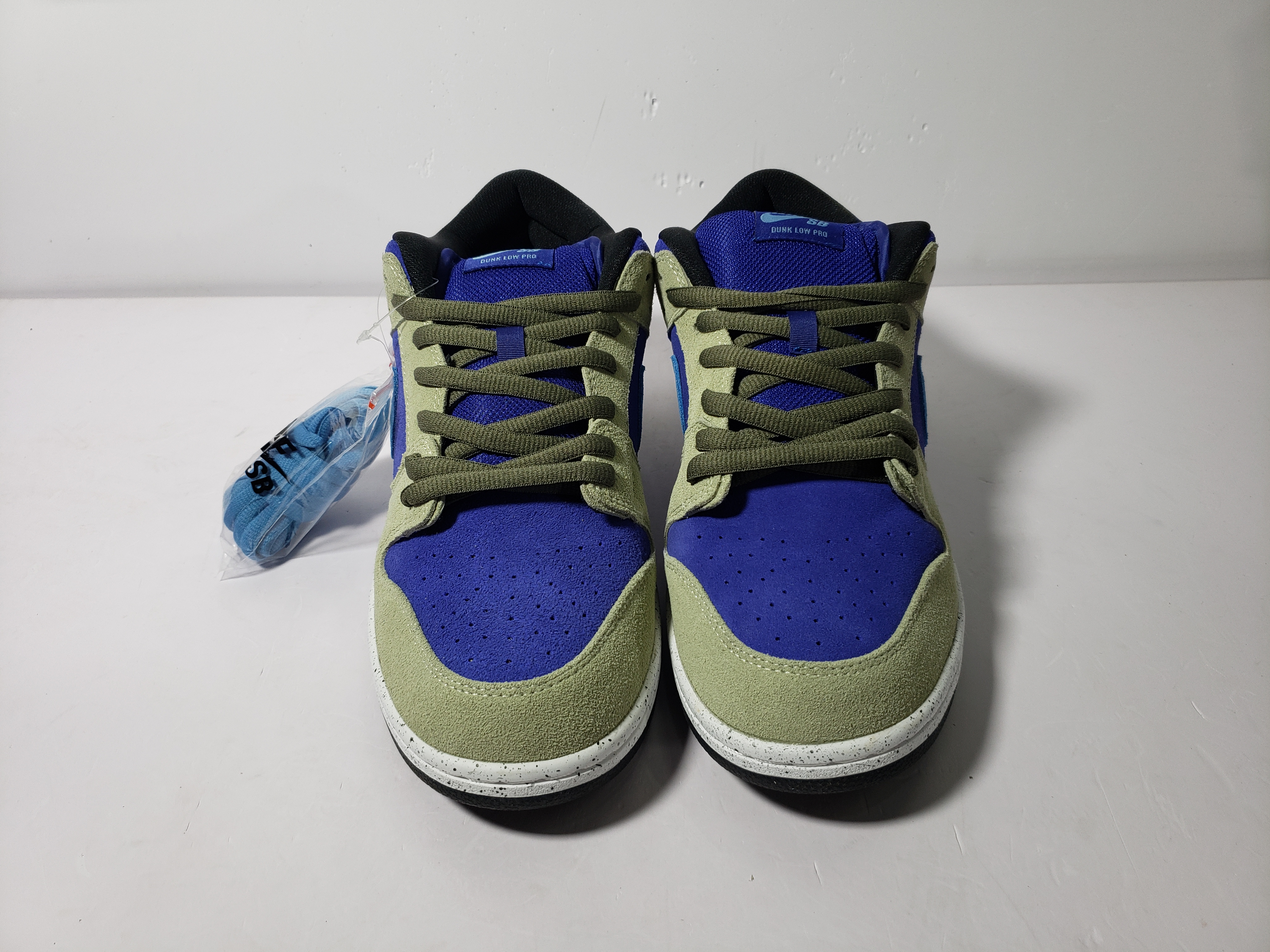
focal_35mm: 26
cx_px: 635
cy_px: 476
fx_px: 954
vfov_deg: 53.1
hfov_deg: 67.3
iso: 50
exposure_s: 1/413
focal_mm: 4.3
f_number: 1.5
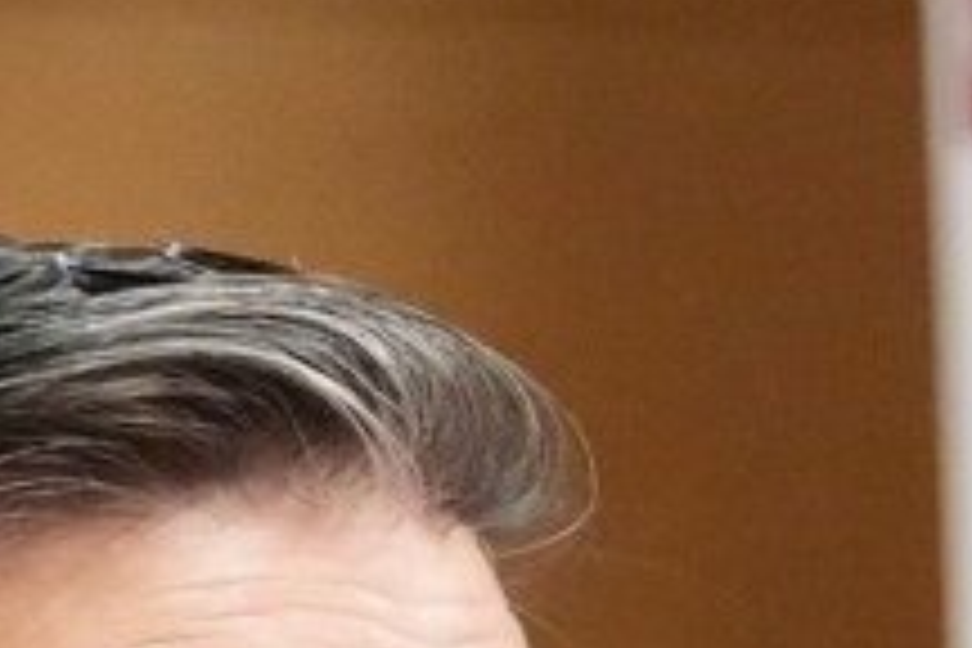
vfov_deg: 3.4
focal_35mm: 392
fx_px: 10583
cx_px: 1292
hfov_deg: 5.2
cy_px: 2369
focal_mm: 53
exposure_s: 1/200
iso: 8000
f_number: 4
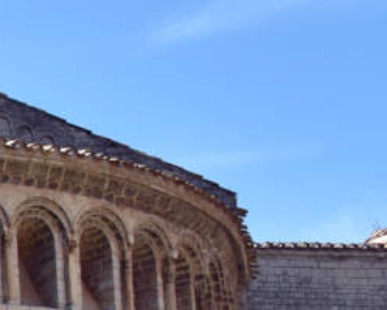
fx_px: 1591
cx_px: -653
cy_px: 484
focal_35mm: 139
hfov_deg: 10.9
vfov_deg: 10.7
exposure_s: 1/320
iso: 200
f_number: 9
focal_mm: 18
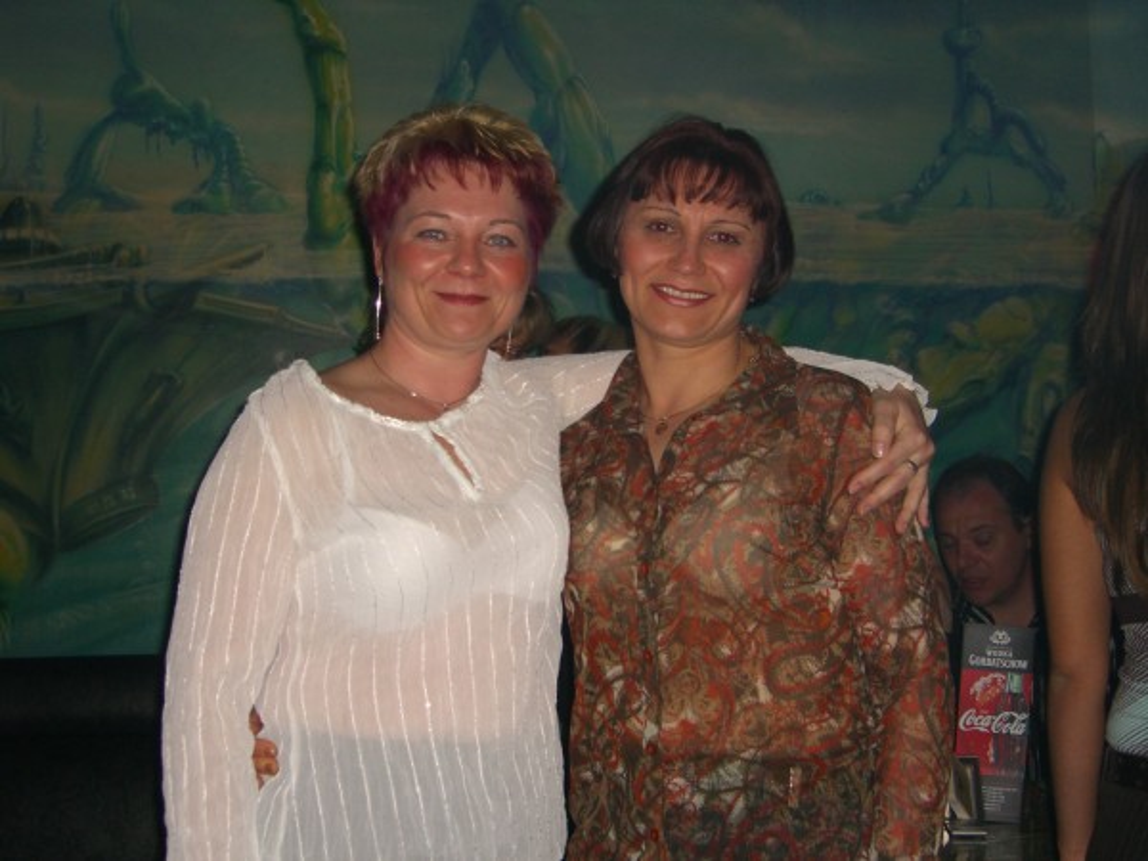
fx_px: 1526
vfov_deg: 31.5
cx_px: 574
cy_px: 430
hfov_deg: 41.2
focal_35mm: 46
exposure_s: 1/60
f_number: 3.1
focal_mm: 9.5
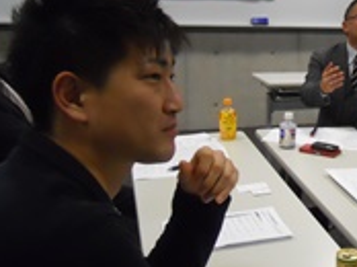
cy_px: 94
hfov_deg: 30.8
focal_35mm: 58
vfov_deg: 25.1
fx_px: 597
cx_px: 359
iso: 640
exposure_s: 1/125
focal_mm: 5
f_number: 2.7
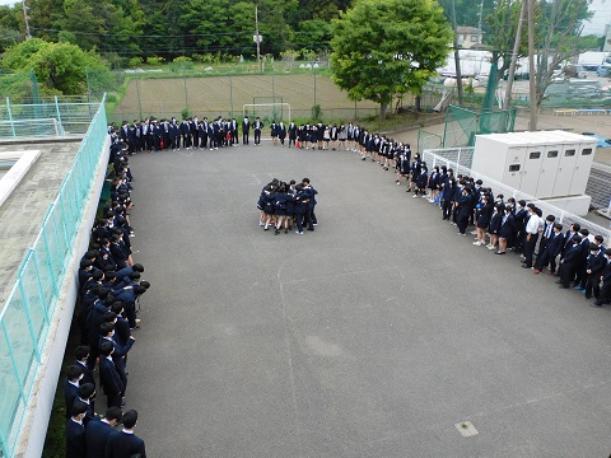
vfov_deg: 49.7
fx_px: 494
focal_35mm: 28
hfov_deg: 63.4
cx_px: 306
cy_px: 229
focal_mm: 5
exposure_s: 1/250
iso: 125
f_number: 3.5
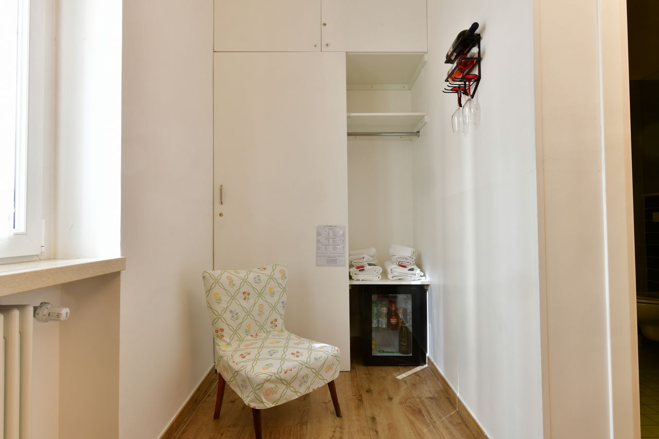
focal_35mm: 20
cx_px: 330
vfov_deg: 61.9
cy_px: 220
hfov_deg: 84.0
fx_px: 366
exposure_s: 1/1.3
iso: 200
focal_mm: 20
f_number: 11
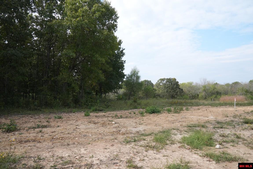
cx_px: 126
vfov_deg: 53.2
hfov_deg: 73.7
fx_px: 169
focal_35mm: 24
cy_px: 84
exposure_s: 1/250
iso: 640
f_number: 11
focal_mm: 24
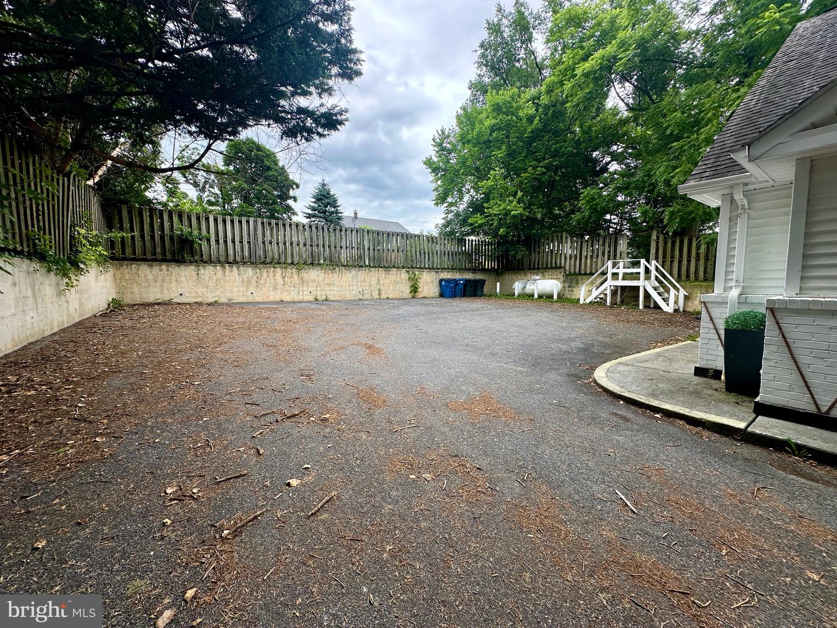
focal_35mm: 14
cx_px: 418
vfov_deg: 85.7
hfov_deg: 102.1
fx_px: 339
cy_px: 314
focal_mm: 2.22
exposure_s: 1/363
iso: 40
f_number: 2.2
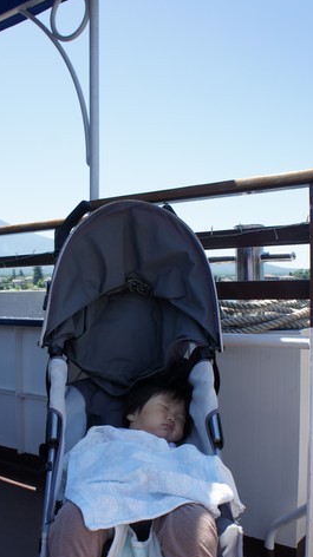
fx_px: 532
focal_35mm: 36
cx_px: 138
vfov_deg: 55.0
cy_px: 325
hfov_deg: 32.8
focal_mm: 18
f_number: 7.1
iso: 200
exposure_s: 1/250
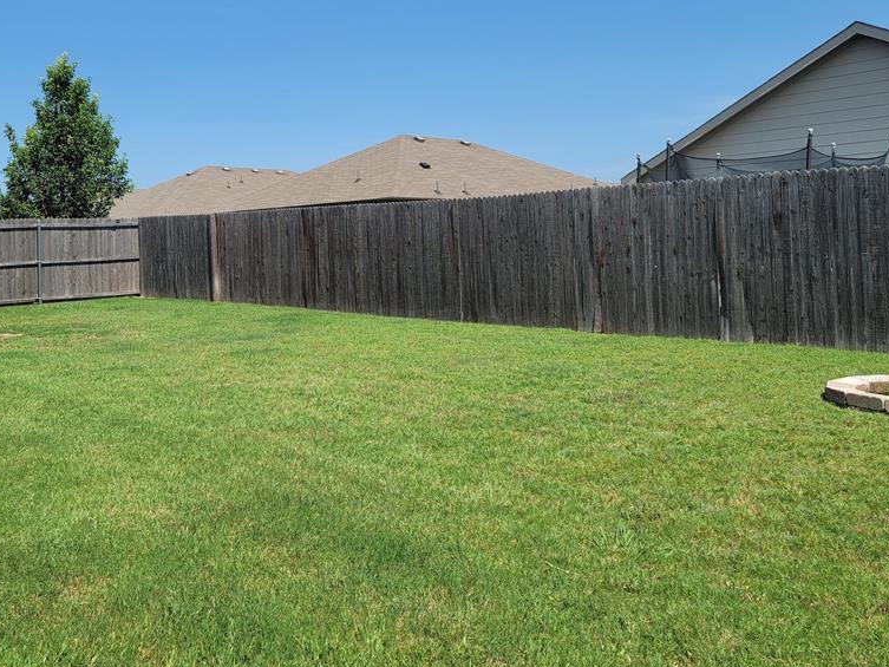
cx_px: 385
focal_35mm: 34
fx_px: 873
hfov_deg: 53.8
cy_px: 236
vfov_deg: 41.4
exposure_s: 1/994
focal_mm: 7
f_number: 1.8
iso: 20
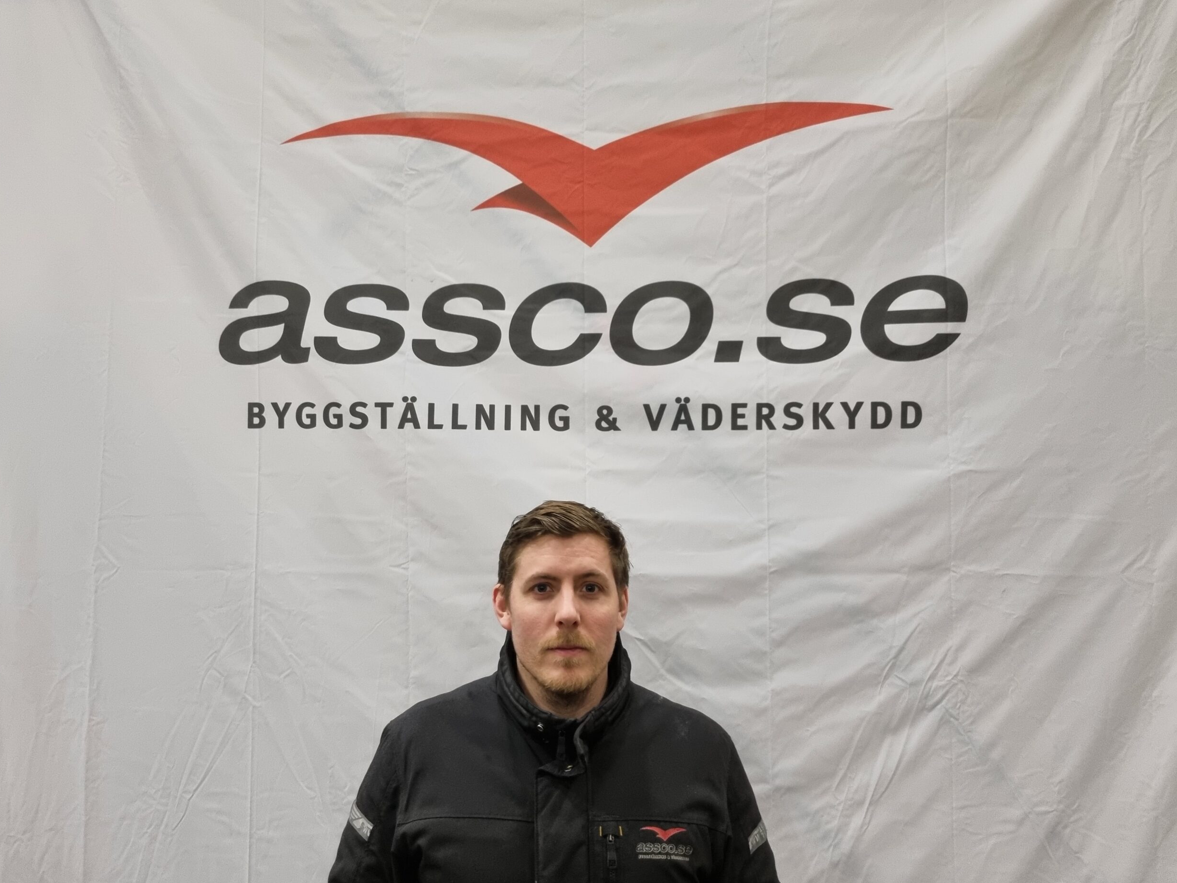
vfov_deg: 51.4
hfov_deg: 65.3
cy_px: 443
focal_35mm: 27
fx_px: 918
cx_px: 566
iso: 500
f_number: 1.8
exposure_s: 1/50
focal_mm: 5.4
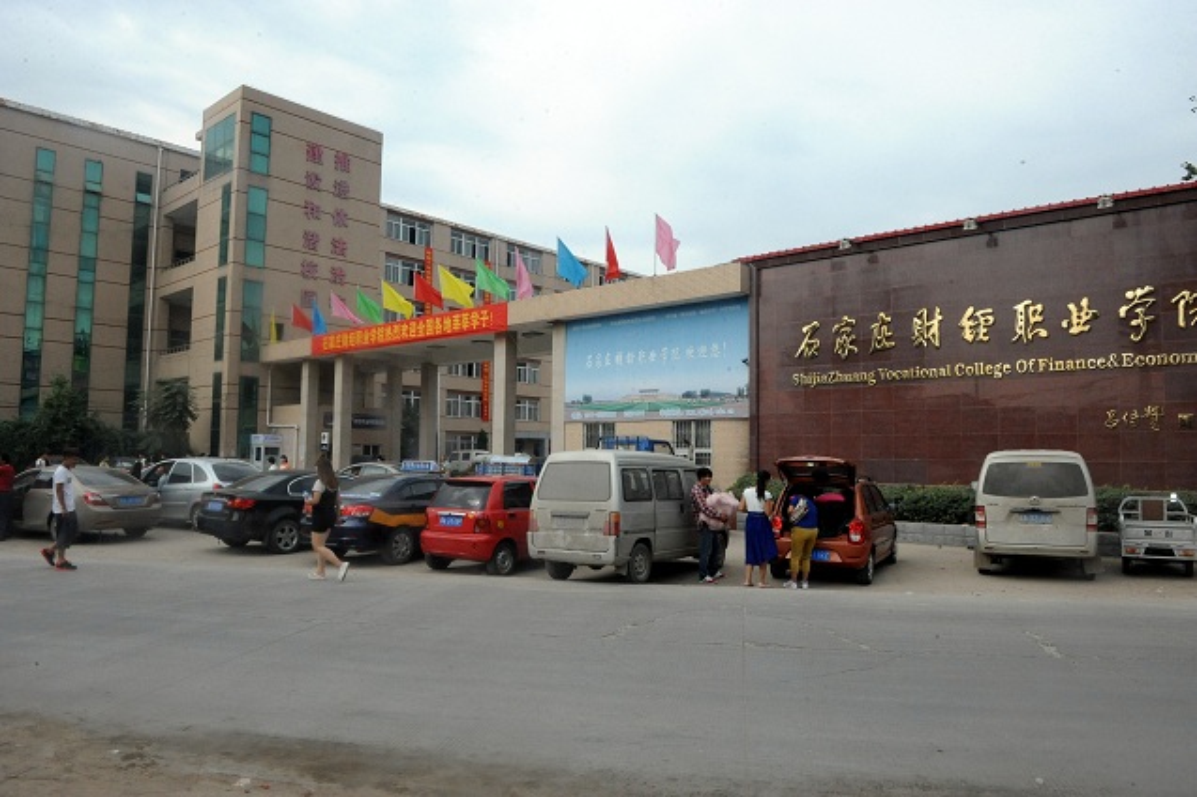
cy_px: 398
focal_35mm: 24
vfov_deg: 53.1
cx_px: 598
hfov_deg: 73.8
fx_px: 798
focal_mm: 24
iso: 3200
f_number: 22
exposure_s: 1/500
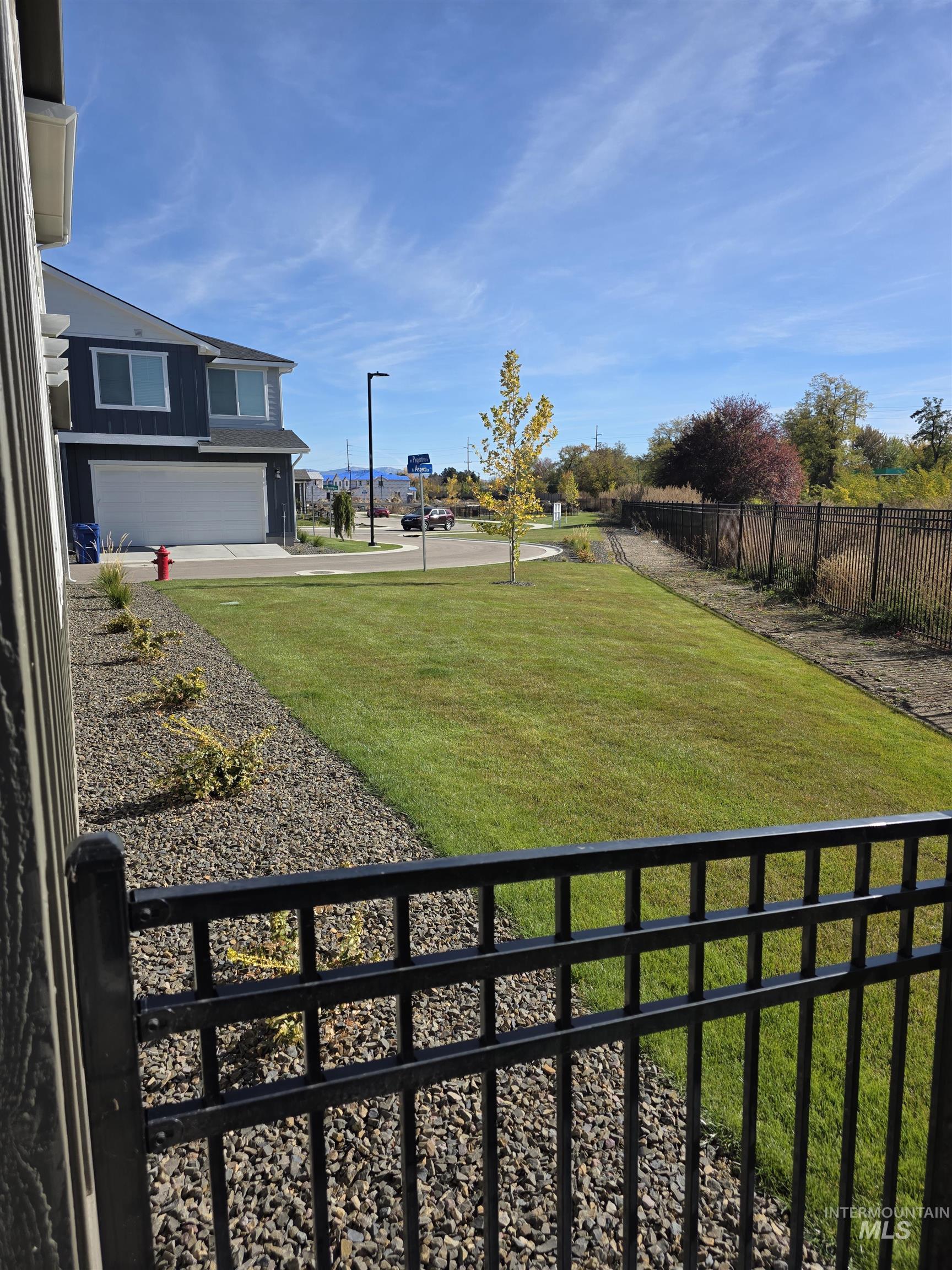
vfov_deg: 73.9
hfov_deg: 58.9
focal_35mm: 23
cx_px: 476
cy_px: 635
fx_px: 843
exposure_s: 1/5778
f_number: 1.7
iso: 80
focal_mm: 6.3
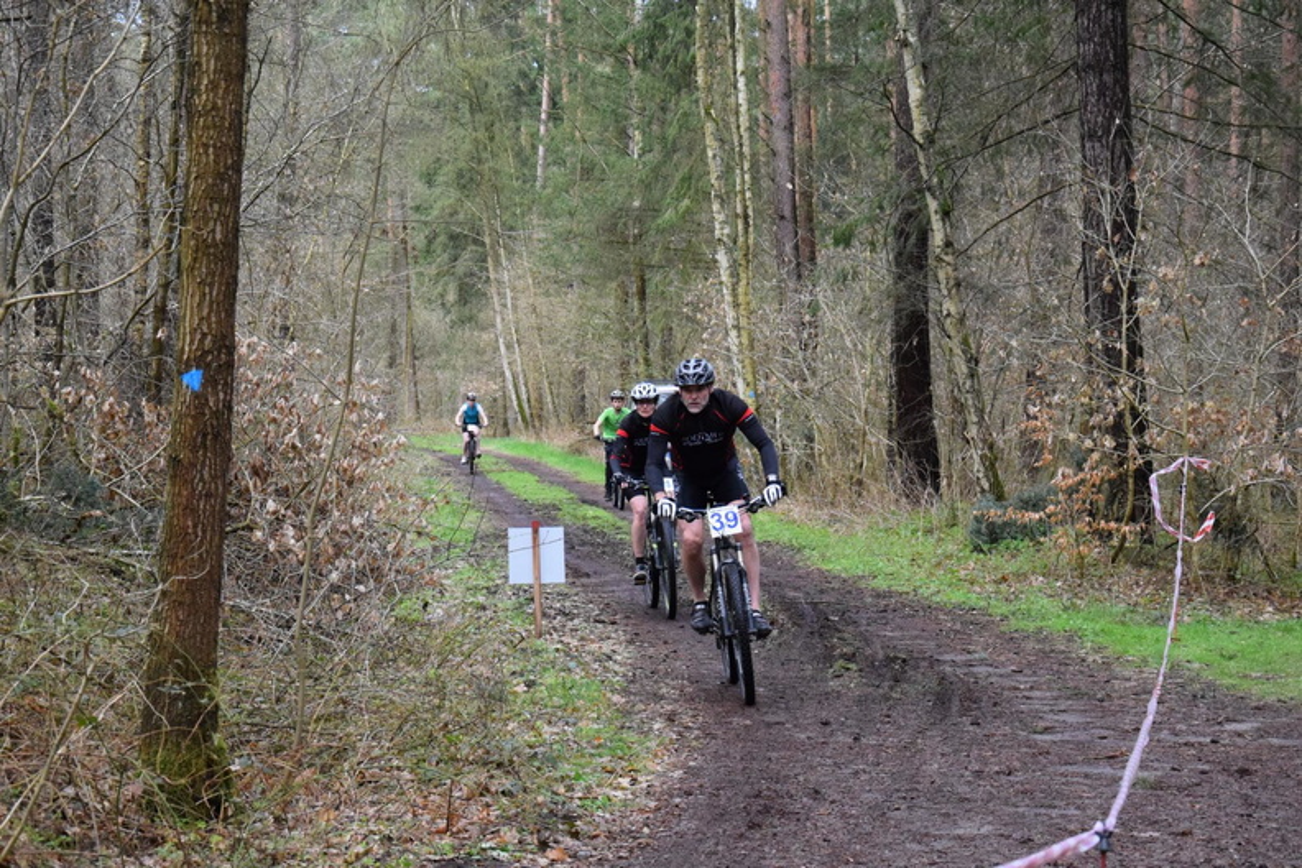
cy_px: 434
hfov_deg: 26.0
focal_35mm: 78
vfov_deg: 17.5
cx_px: 651
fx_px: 2821
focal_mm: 52
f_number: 6.3
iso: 4000
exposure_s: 1/1600
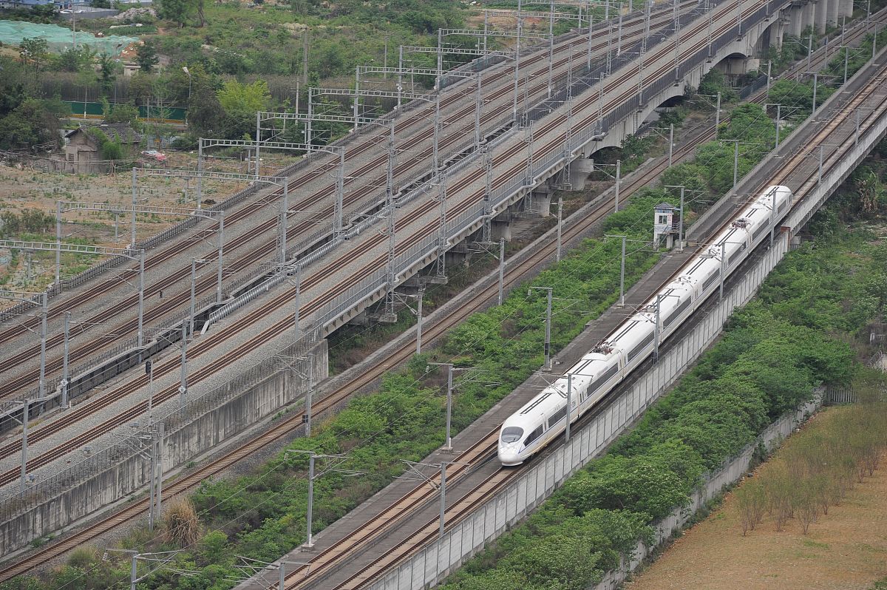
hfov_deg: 10.3
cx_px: 444
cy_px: 295
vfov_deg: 6.9
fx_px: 4924
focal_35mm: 200
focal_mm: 200
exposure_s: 1/80
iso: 200
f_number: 8
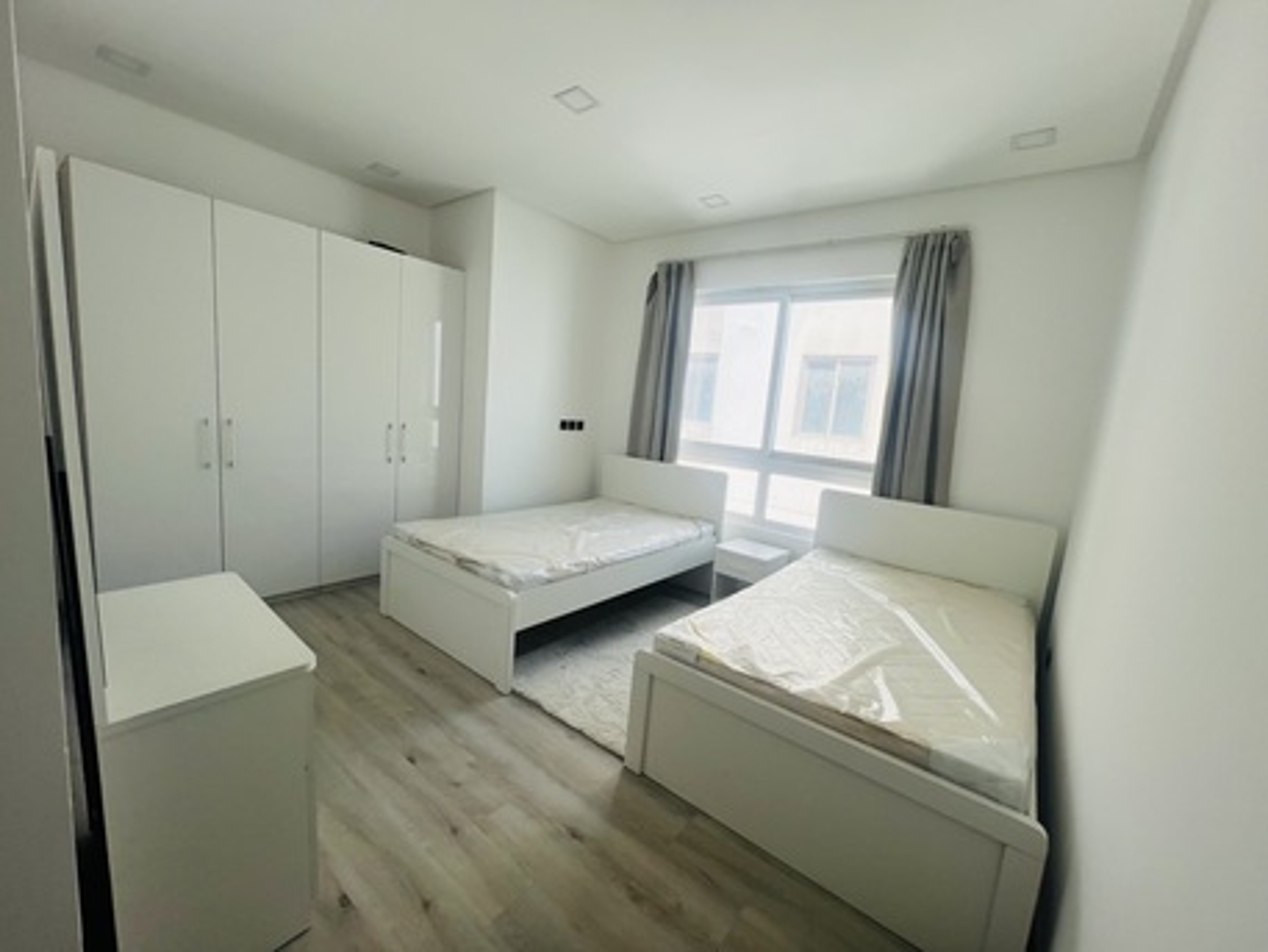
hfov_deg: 106.2
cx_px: 634
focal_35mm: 13
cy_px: 476
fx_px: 476
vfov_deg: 89.9
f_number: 1.8
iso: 32
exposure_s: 1/198
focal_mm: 1.57
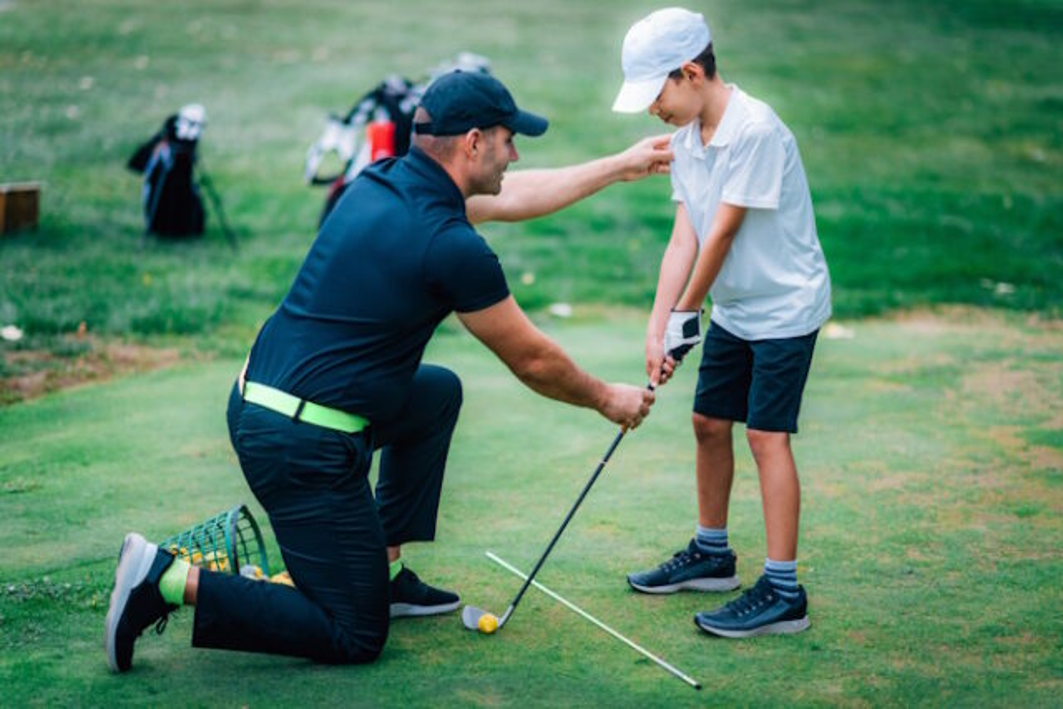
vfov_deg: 16.1
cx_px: 532
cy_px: 354
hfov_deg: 23.9
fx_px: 2510
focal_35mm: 85
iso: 100
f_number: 1.6
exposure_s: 1/400
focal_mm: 85
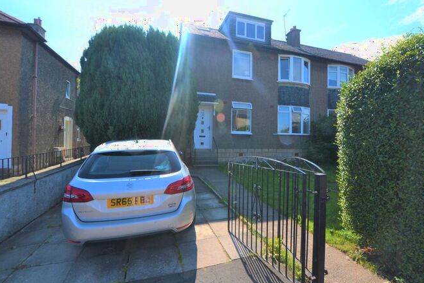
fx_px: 189
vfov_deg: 73.8
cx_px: 224
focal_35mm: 16
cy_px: 135
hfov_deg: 96.6
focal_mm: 10
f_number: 7.1
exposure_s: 1/200
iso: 100
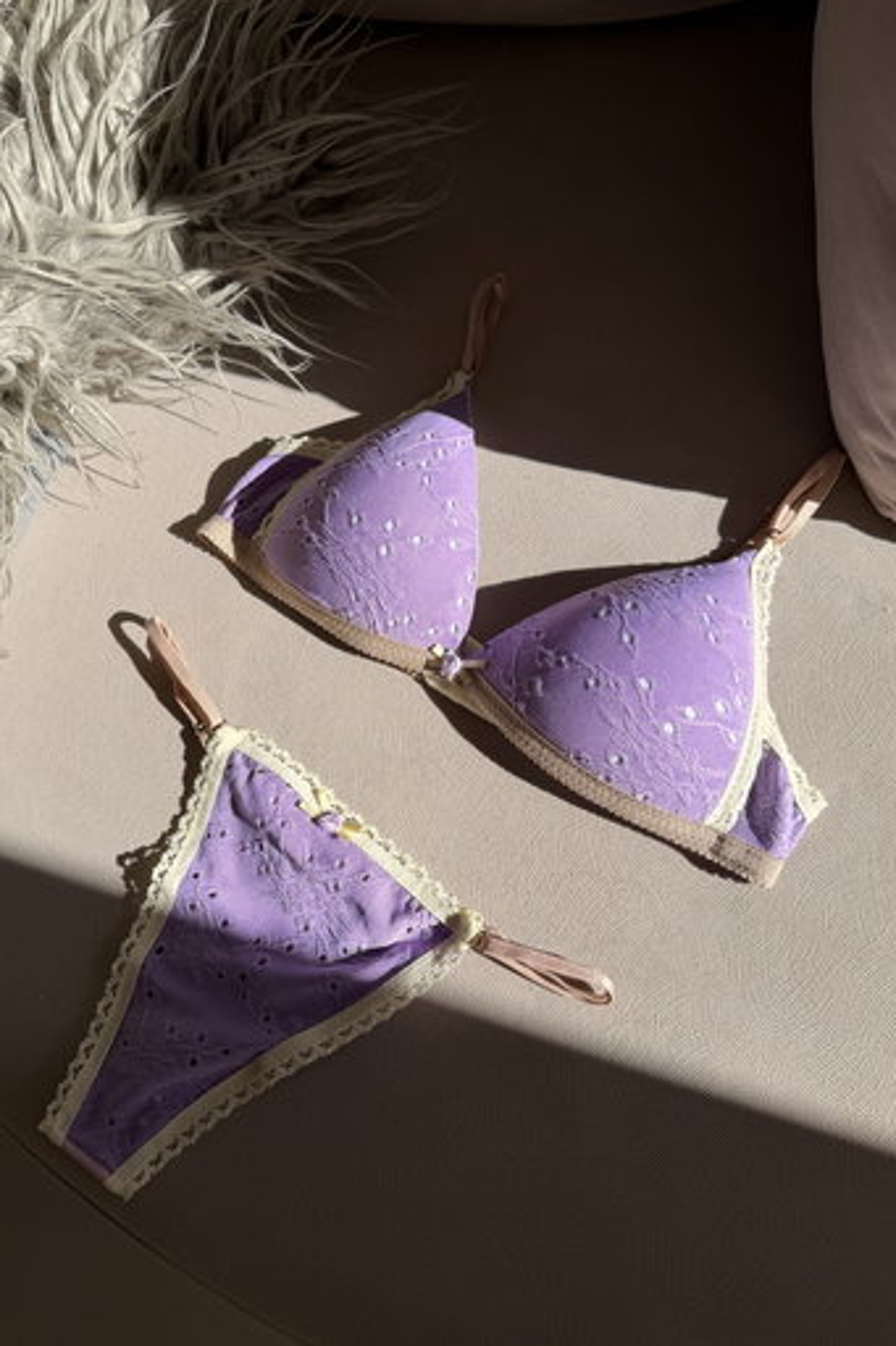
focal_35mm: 26
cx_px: 397
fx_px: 971
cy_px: 648
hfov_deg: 49.4
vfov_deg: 69.4
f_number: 1.78
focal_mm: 6.76
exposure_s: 1/4673
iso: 80
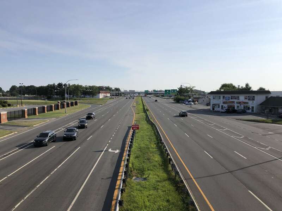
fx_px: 228
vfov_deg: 49.7
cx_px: 141
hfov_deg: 63.4
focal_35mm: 28
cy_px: 106
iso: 25
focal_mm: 4
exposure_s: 1/3472
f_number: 1.8
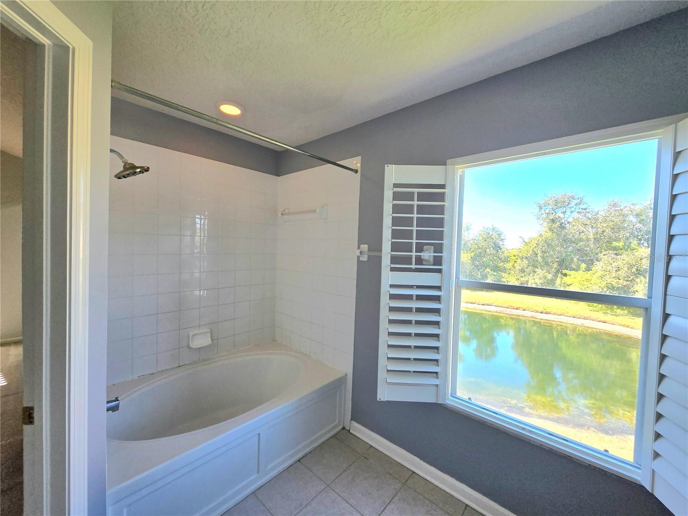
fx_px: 258
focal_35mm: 13
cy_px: 258
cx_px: 344
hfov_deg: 106.2
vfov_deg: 89.9
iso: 50
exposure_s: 1/120
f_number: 2.2
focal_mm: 1.7
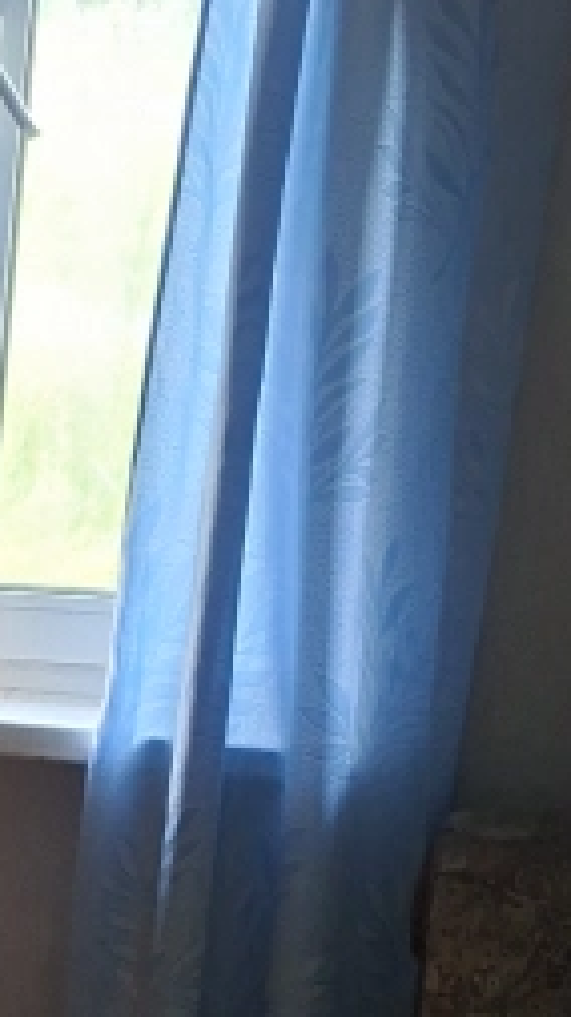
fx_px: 2885
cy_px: 784
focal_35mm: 107
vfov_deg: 19.8
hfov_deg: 9.8
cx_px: -840
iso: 800
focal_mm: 5.54
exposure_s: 1/24
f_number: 1.8
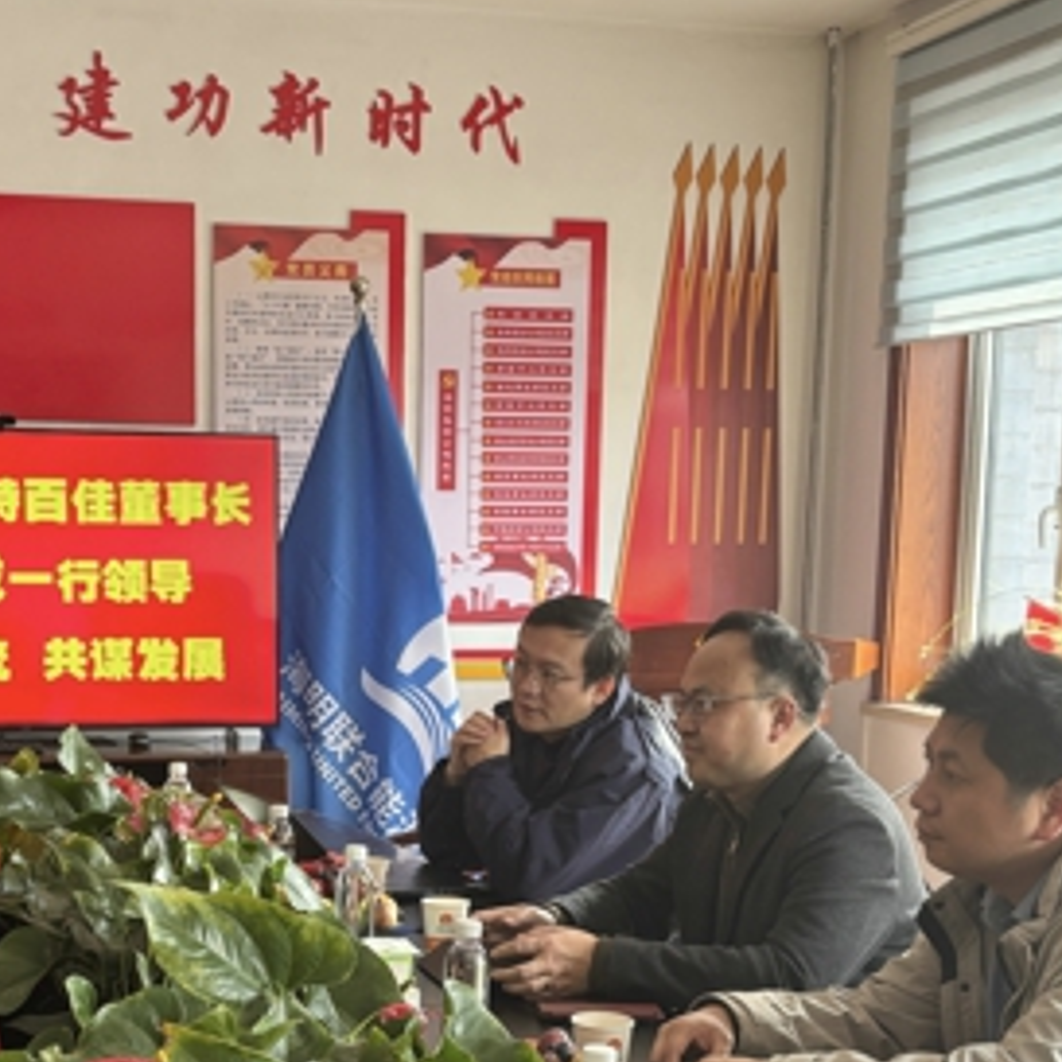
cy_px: 850
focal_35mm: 59
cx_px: 397
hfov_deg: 29.0
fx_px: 2048
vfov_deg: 28.5
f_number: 1.6
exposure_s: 1/121
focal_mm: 5.96
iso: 80
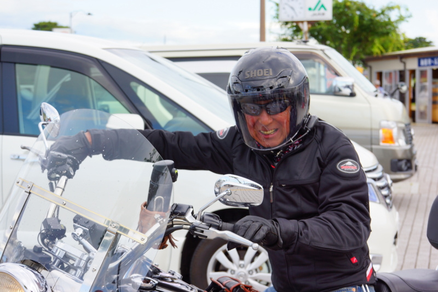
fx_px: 851
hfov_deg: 28.8
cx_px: 219
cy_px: 146
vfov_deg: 19.4
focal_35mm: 70
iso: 100
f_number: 5.6
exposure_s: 1/100
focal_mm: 47
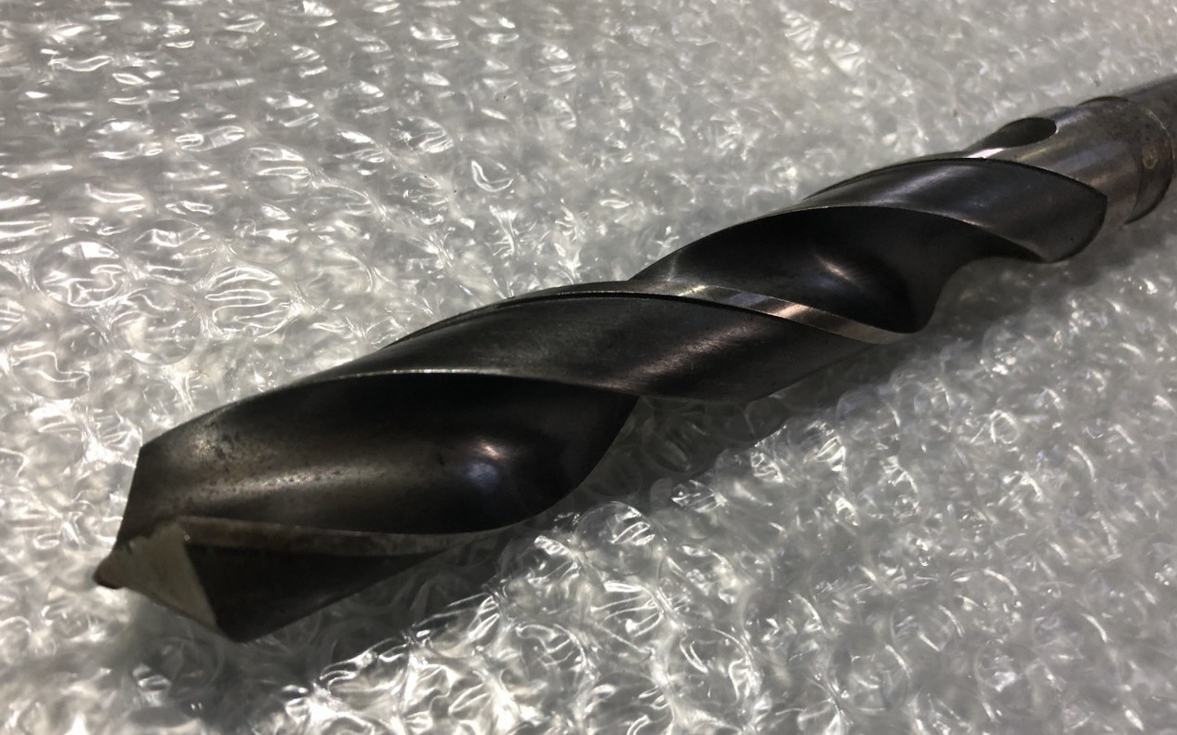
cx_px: 594
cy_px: 396
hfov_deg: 62.9
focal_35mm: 30
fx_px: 962
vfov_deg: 41.8
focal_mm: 3.99
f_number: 1.8
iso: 40
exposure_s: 1/20
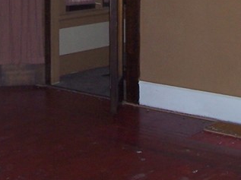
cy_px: -57
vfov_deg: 13.0
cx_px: 168
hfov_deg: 17.8
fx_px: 765
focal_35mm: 110
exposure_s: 1/60
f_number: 2.7
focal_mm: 5.6
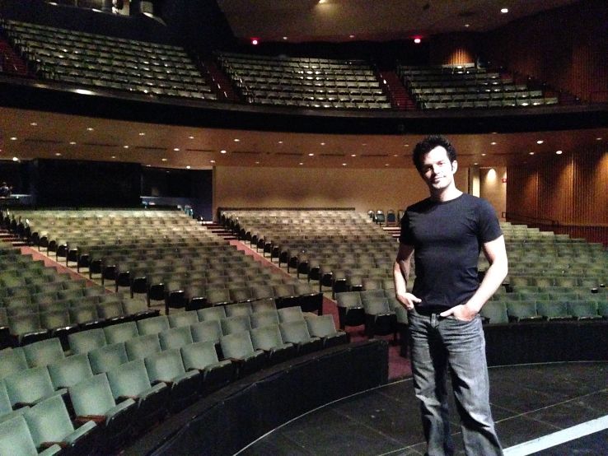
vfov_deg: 43.0
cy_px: 228
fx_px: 580
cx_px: 304
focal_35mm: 33
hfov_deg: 55.3
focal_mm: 4.12
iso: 2000
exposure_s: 1/15
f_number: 2.4
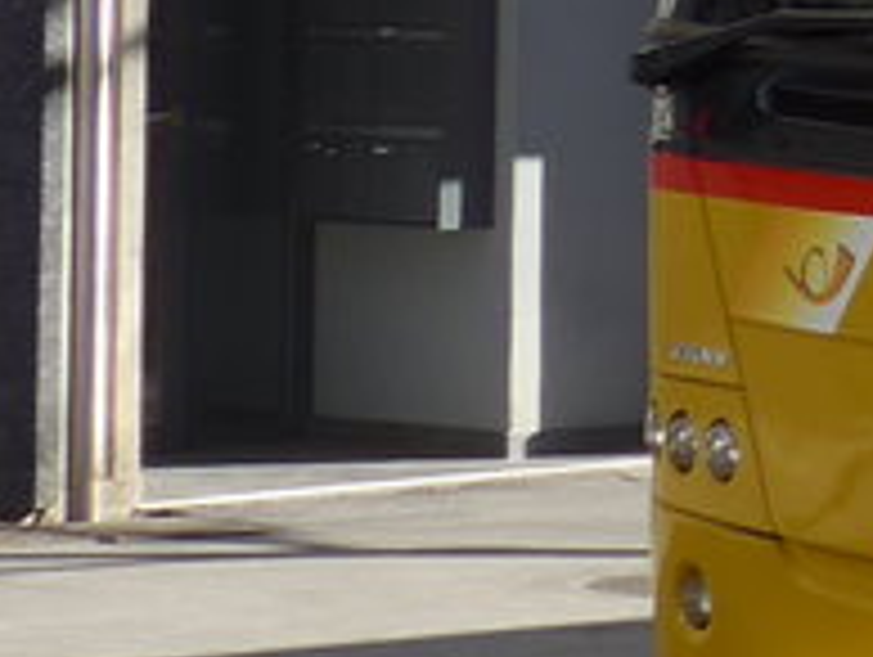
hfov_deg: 7.4
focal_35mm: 241
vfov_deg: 6.1
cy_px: -513
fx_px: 6085
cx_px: 2475
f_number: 2.8
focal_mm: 8
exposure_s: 1/800
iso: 80
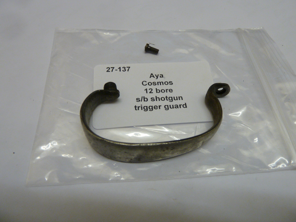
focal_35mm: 25
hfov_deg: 69.4
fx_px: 214
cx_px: 148
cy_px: 111
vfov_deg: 54.9
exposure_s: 1/30
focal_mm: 4.1
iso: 200
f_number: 3.3
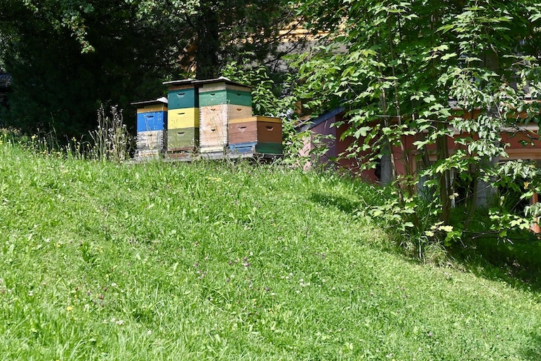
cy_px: 128
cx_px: 193
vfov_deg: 14.7
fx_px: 1397
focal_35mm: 93
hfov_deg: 21.8
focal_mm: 70
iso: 100
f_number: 7.1
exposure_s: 1/125
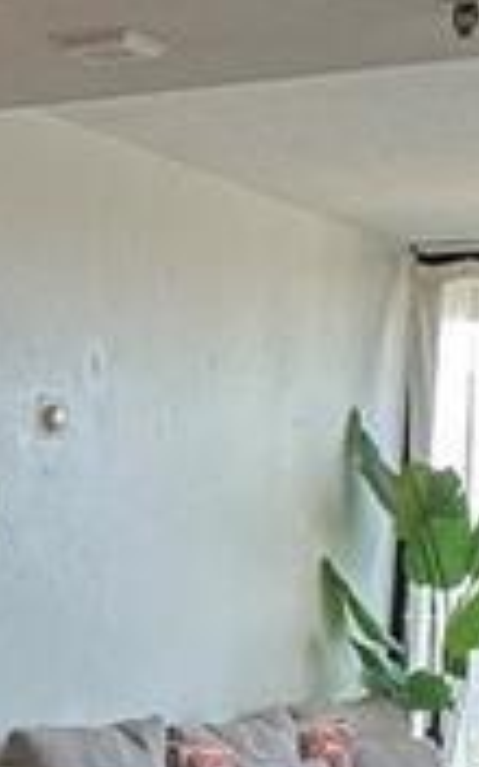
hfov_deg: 12.3
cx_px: -257
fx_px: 2110
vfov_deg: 19.6
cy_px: 859
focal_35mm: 101
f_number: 2.2
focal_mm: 2.22
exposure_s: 1/120
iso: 80
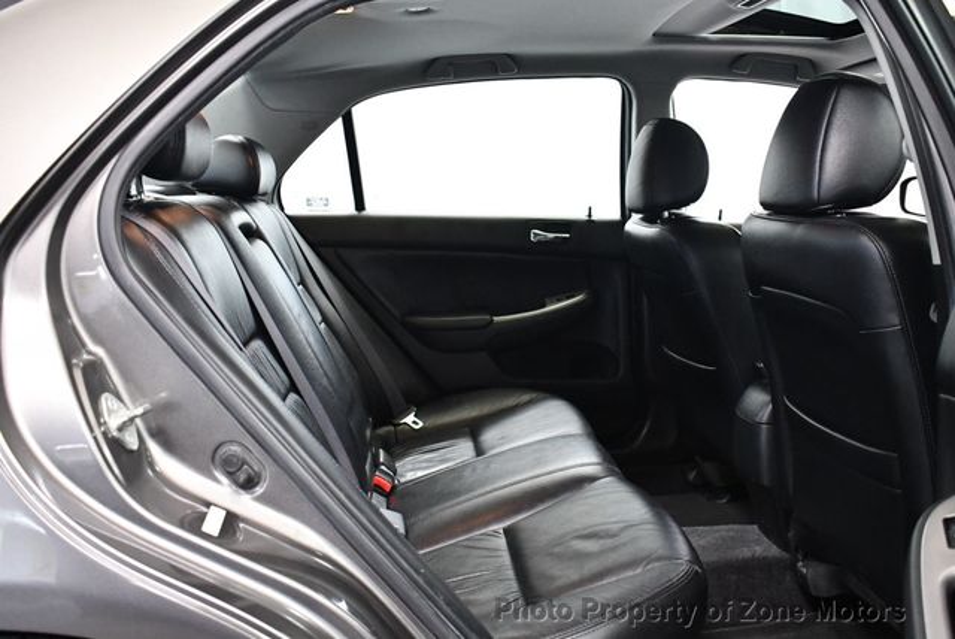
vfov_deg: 36.9
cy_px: 320
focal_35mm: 36
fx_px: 956
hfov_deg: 53.1
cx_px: 478
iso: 3200
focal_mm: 18
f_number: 3.5
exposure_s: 1/80
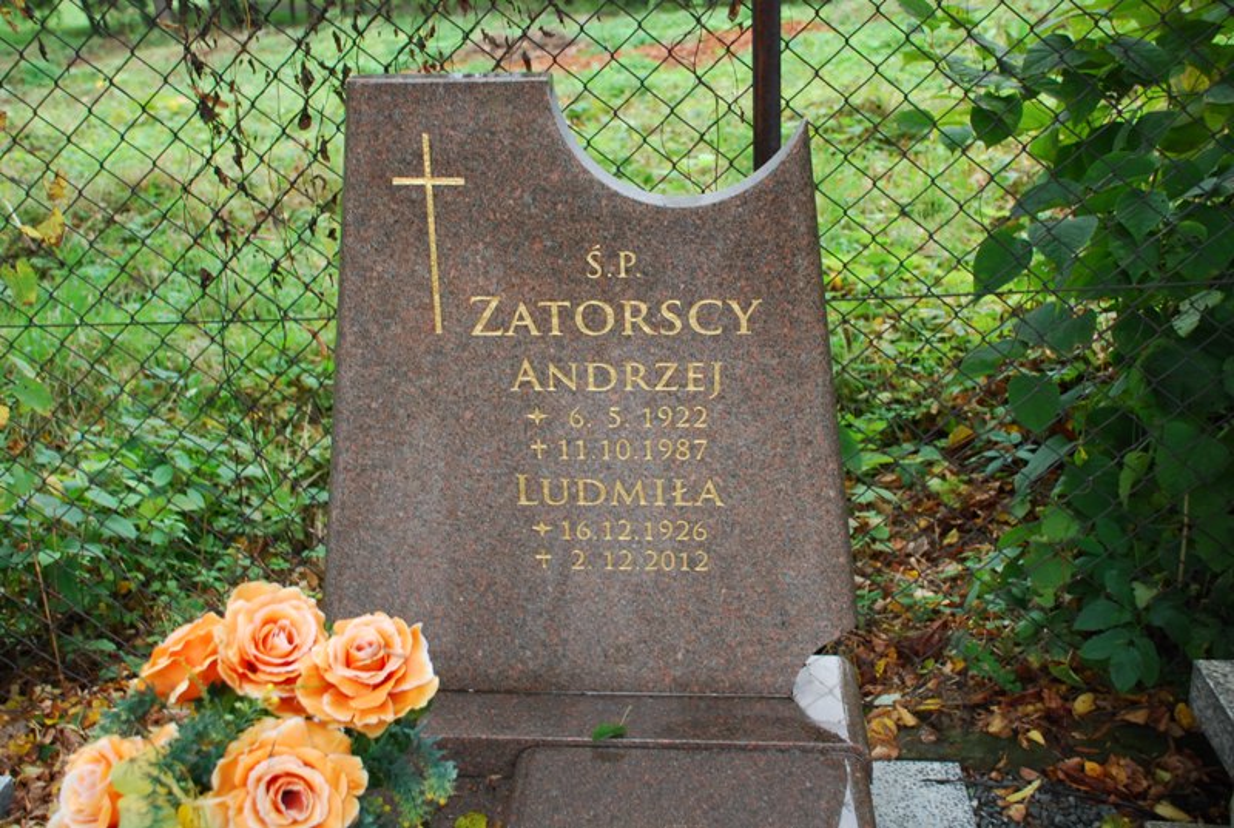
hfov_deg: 49.5
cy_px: 414
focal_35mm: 39
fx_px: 1340
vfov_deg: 34.4
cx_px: 617
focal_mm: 26
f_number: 4
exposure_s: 1/13
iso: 500
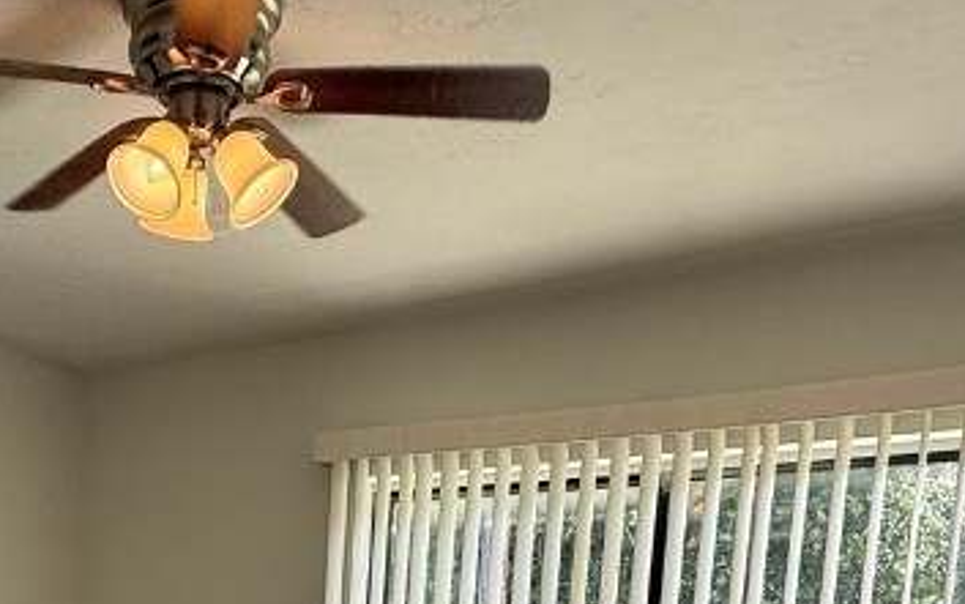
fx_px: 1131
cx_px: 169
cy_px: 820
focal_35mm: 43
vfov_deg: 25.1
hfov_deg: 43.6
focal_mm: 2.22
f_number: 2.2
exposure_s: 1/197
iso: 50
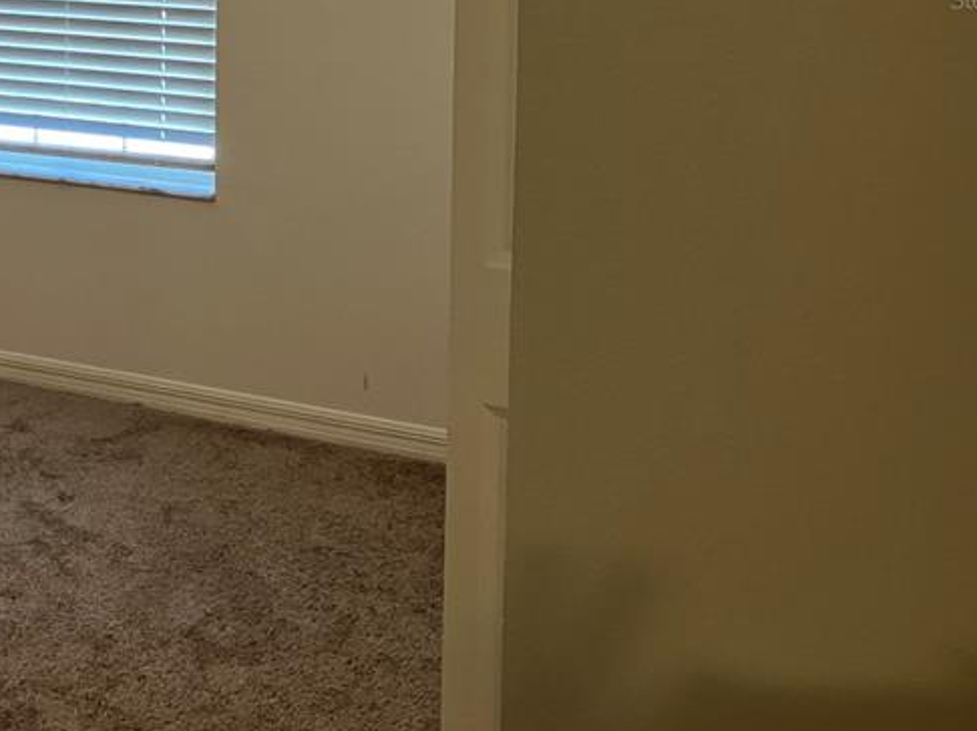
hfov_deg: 30.8
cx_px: 42
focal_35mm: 59
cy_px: -2
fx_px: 1664
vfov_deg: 23.7
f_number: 1.8
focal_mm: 3.99
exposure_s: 1/60
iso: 100
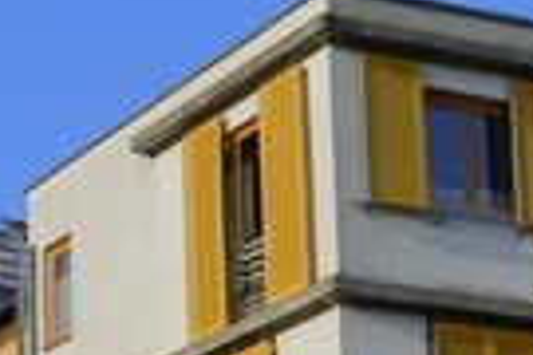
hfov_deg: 12.8
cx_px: -191
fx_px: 2295
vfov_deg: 8.7
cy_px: 521
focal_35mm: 155
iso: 200
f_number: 9
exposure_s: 1/250
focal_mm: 50
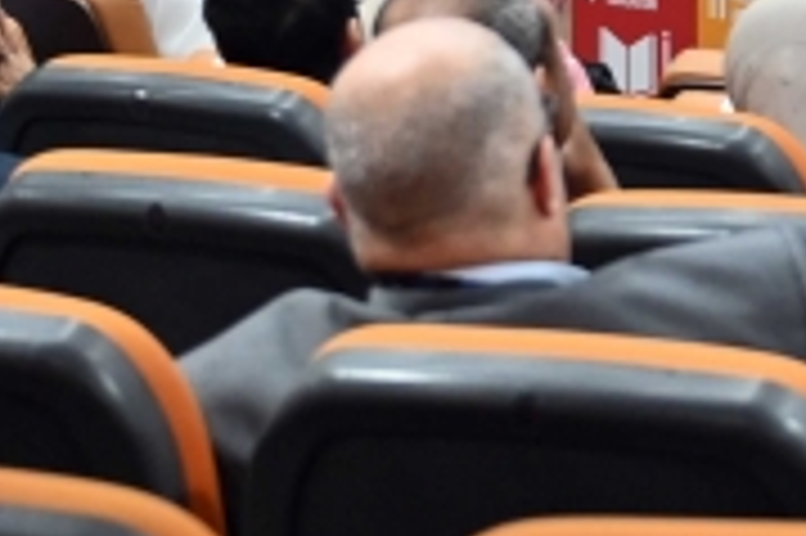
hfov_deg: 8.3
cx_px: 1378
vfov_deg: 5.5
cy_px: -541
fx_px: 5413
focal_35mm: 242
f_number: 2.8
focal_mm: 36
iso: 800
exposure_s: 1/125
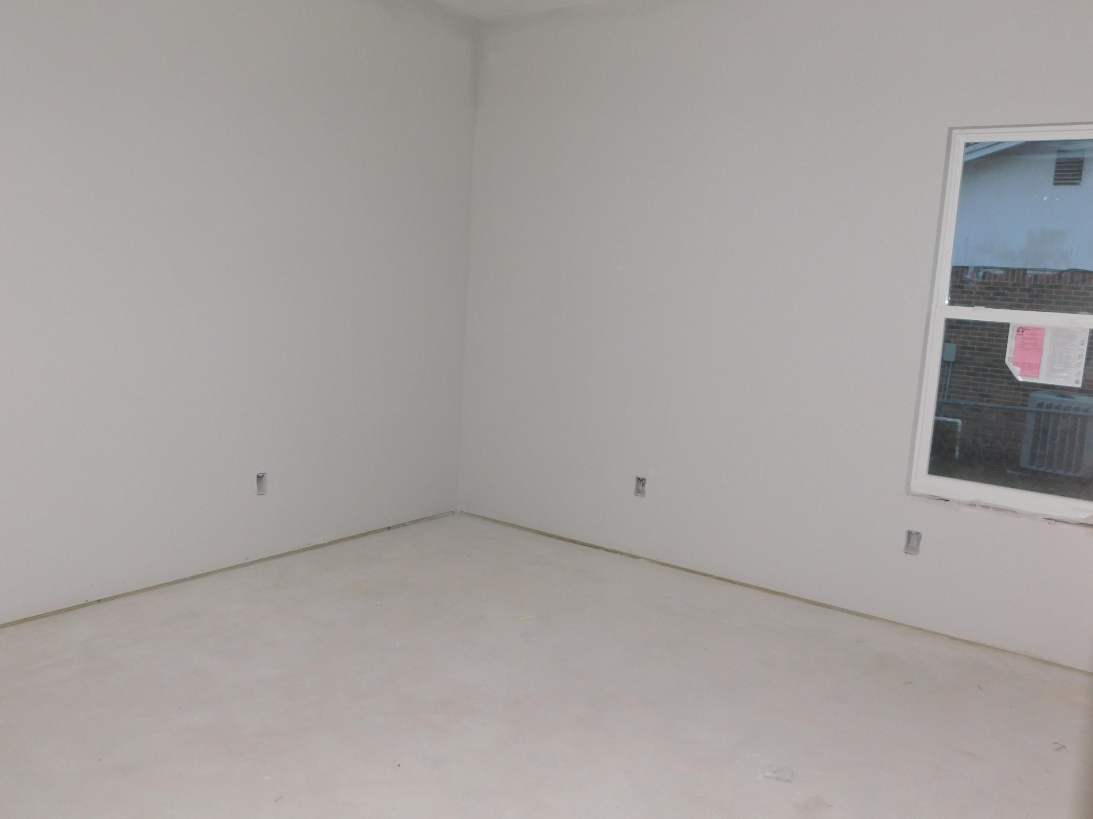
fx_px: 947
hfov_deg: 60.0
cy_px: 410
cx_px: 546
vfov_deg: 46.8
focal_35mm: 30
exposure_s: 1/30
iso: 200
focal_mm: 5.3
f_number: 3.2
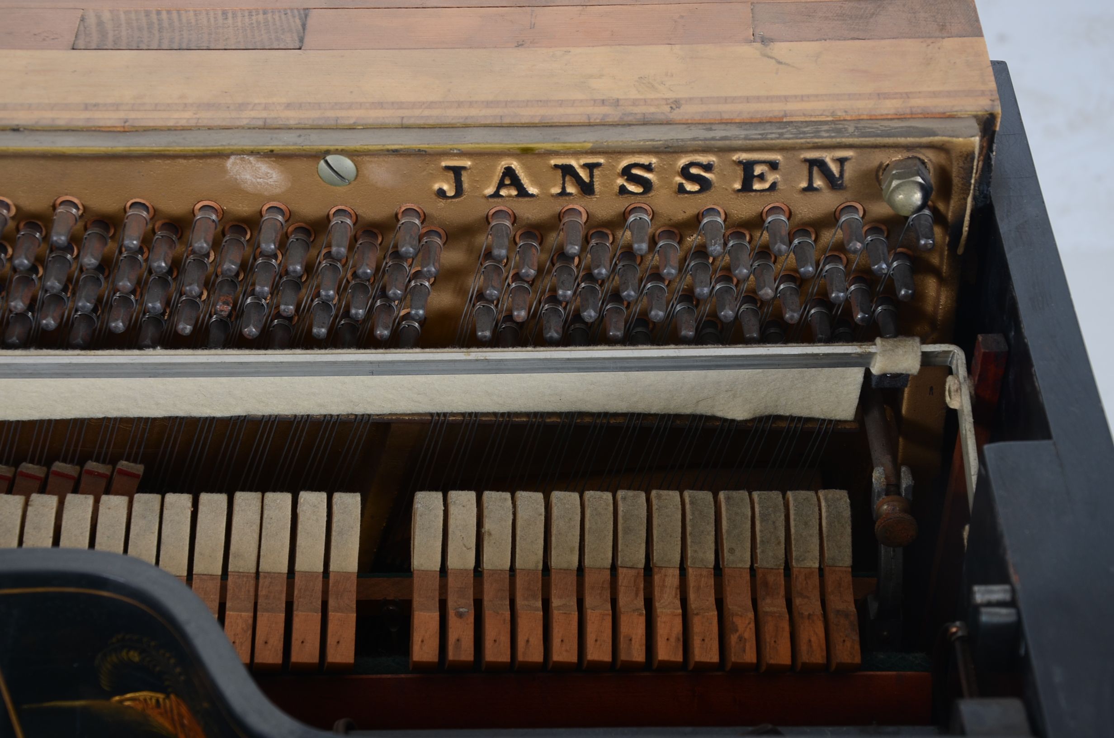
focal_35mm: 72
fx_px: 2223
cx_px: 557
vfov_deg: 18.8
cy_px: 369
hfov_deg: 28.1
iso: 160
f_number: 6.3
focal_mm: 48
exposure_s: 1/100
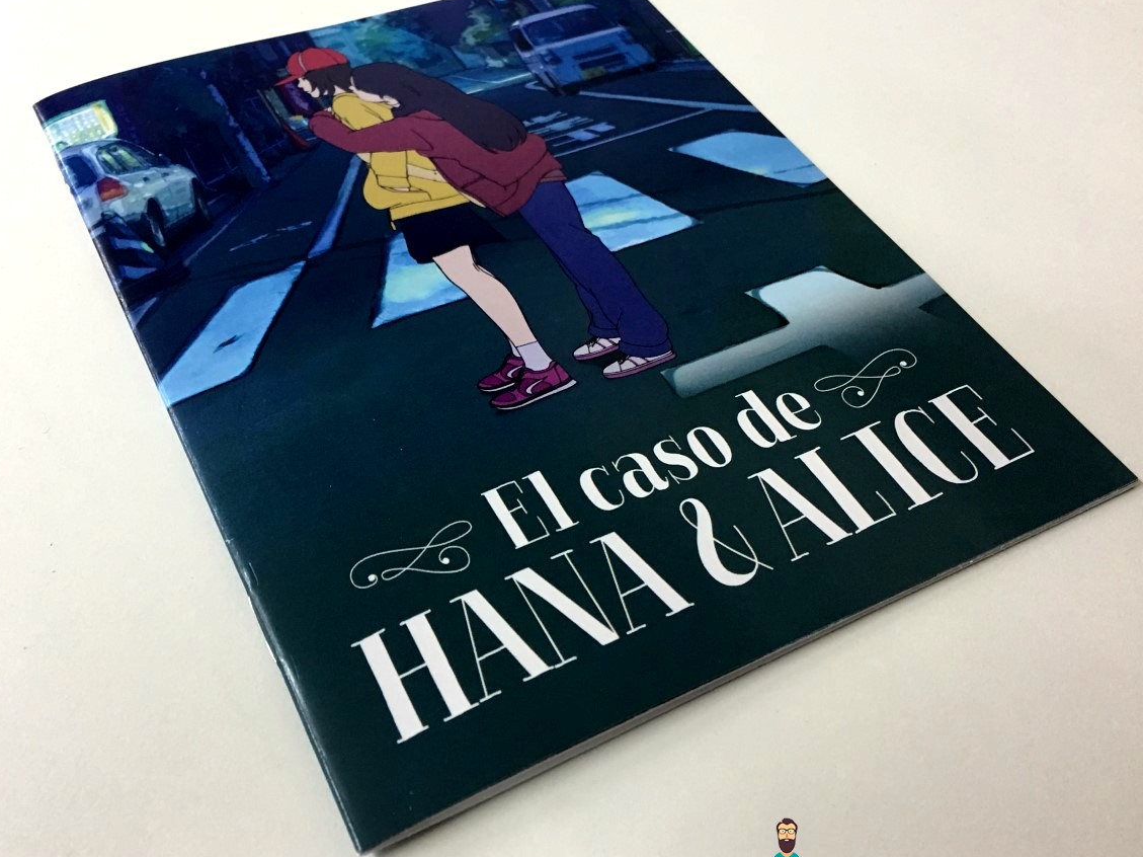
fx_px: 1221
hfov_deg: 50.1
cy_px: 375
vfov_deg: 38.6
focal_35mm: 37
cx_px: 511
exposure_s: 1/17
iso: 64
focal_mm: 4.15
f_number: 2.2
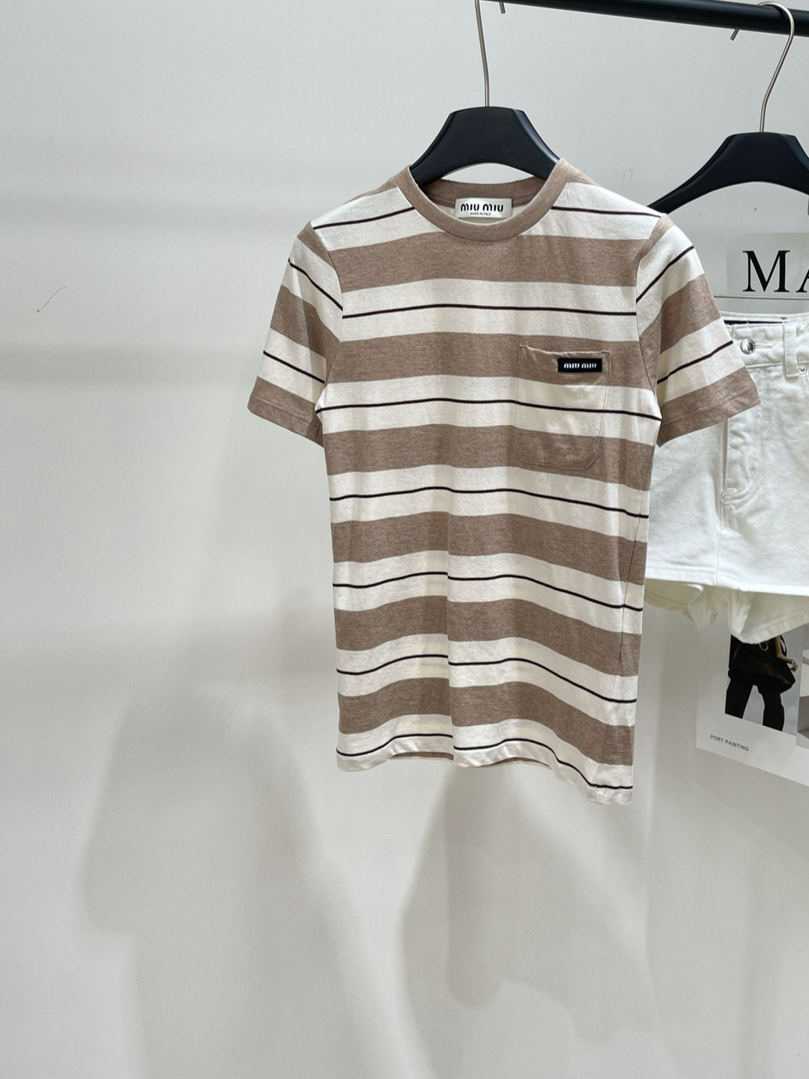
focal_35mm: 34
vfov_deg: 53.7
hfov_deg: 41.5
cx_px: 503
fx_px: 1059
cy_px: 455
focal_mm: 5.1
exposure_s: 1/121
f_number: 1.6
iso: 40
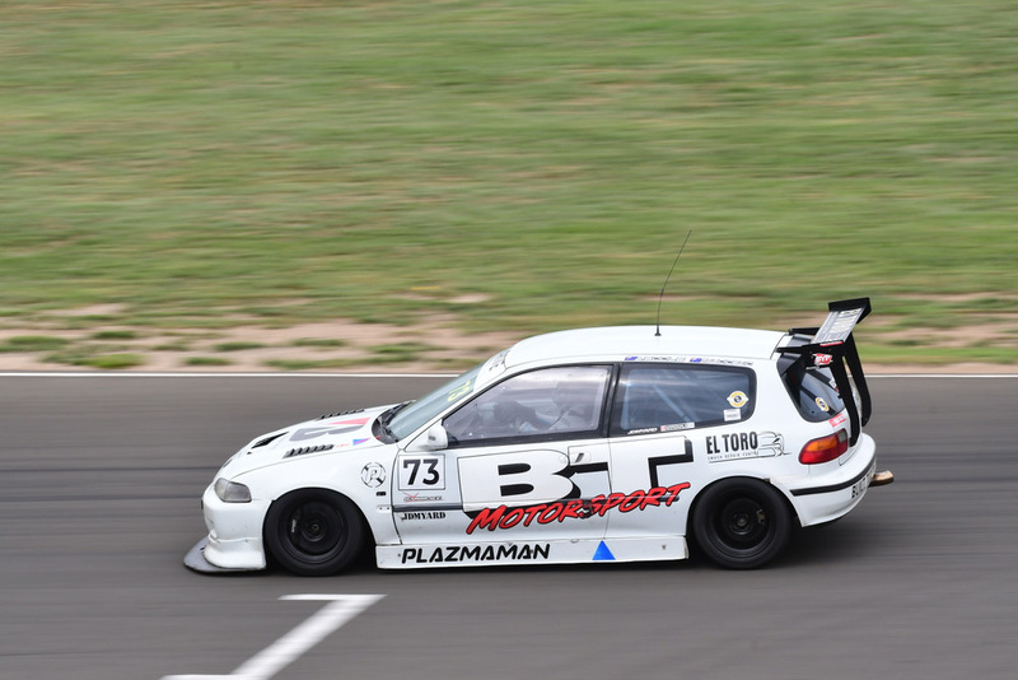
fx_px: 9335
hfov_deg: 6.2
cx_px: 509
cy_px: 340
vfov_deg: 4.2
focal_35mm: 330
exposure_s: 1/250
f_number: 13
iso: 400
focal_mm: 220
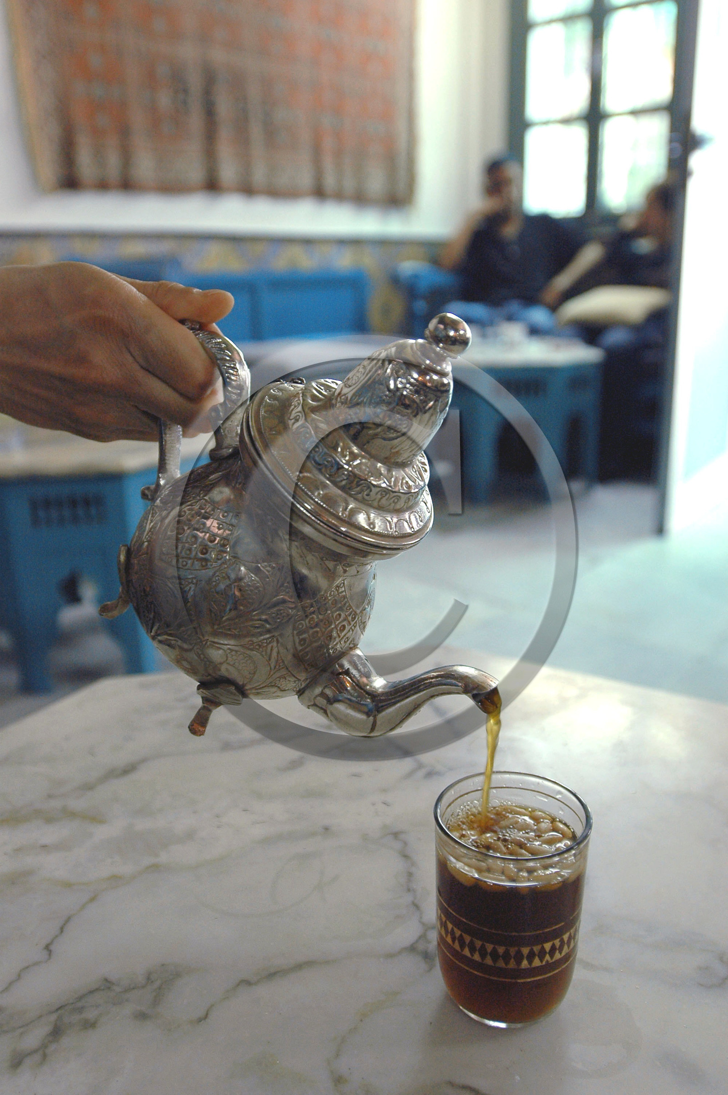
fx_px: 912
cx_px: 364
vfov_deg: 62.0
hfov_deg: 43.5
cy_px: 548
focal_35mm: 30
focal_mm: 20
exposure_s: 1/30
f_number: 2.8
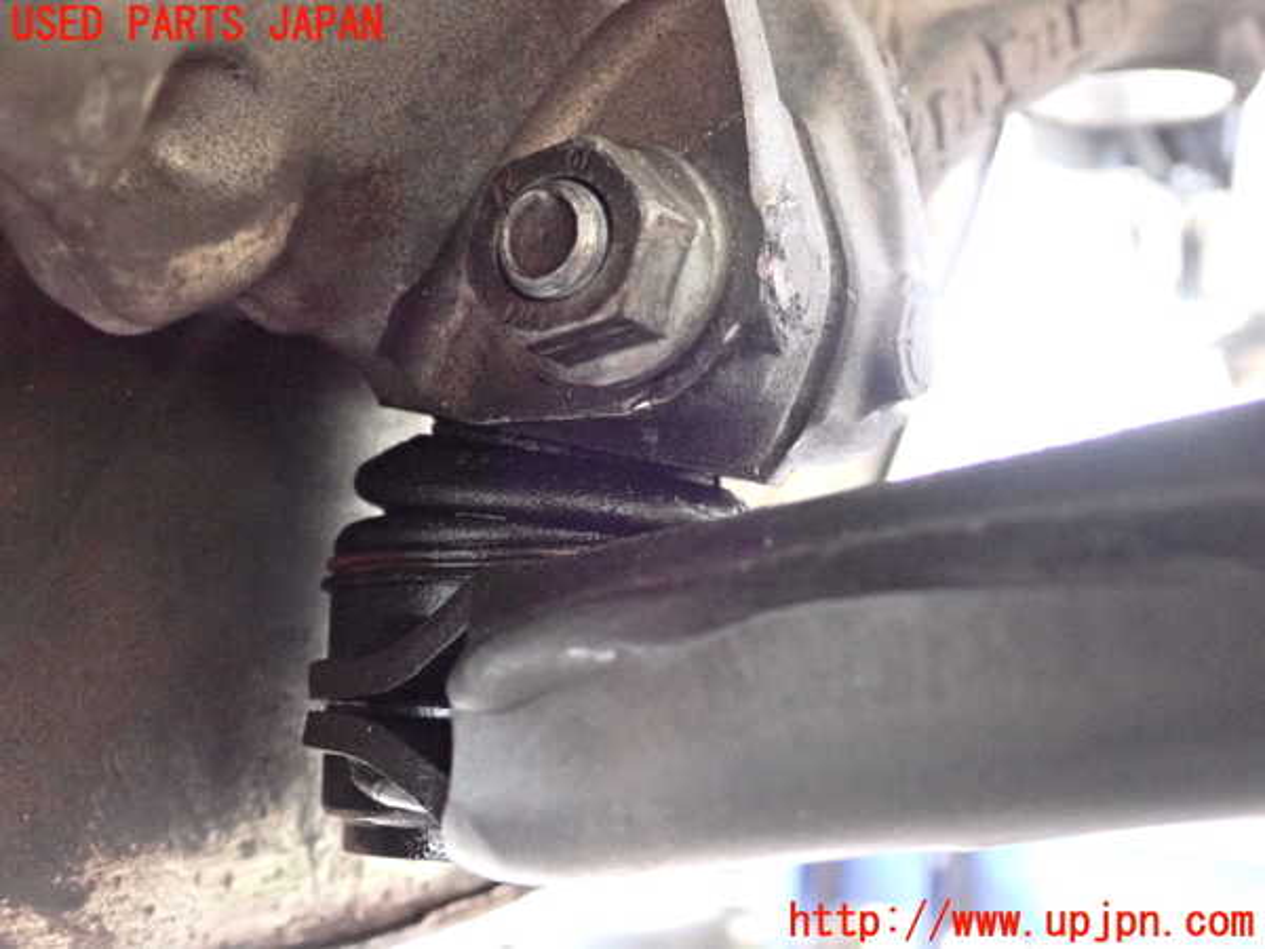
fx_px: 1608
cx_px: 632
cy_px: 474
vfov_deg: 32.9
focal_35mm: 44
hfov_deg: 42.9
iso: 3200
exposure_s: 1/125
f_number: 2.9
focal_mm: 7.84
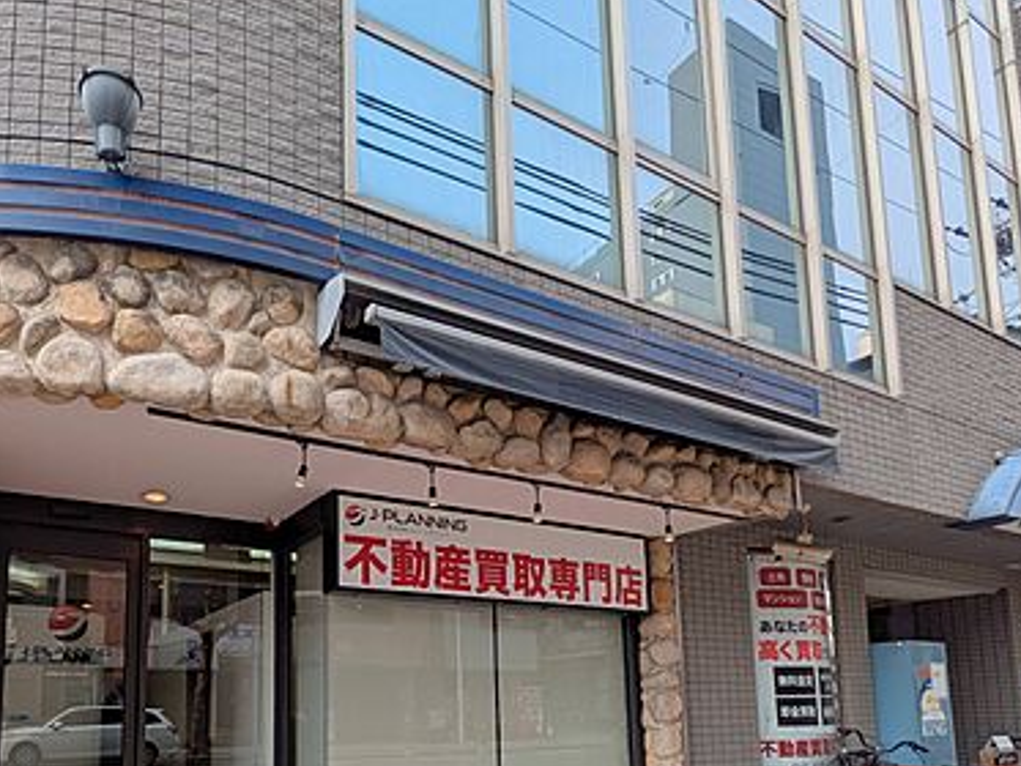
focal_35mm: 24
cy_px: 635
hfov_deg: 69.5
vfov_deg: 52.4
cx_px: 339
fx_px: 708
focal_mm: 1.83
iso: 51
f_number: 2.2
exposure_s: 1/1174
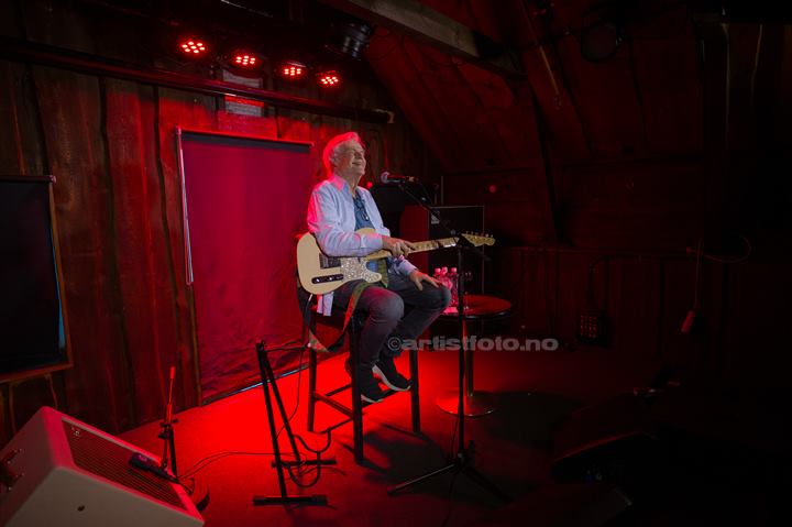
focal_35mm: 20
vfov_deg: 61.9
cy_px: 264
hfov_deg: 84.0
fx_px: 440
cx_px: 396
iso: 2000
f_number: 1.8
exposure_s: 1/160
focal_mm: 20
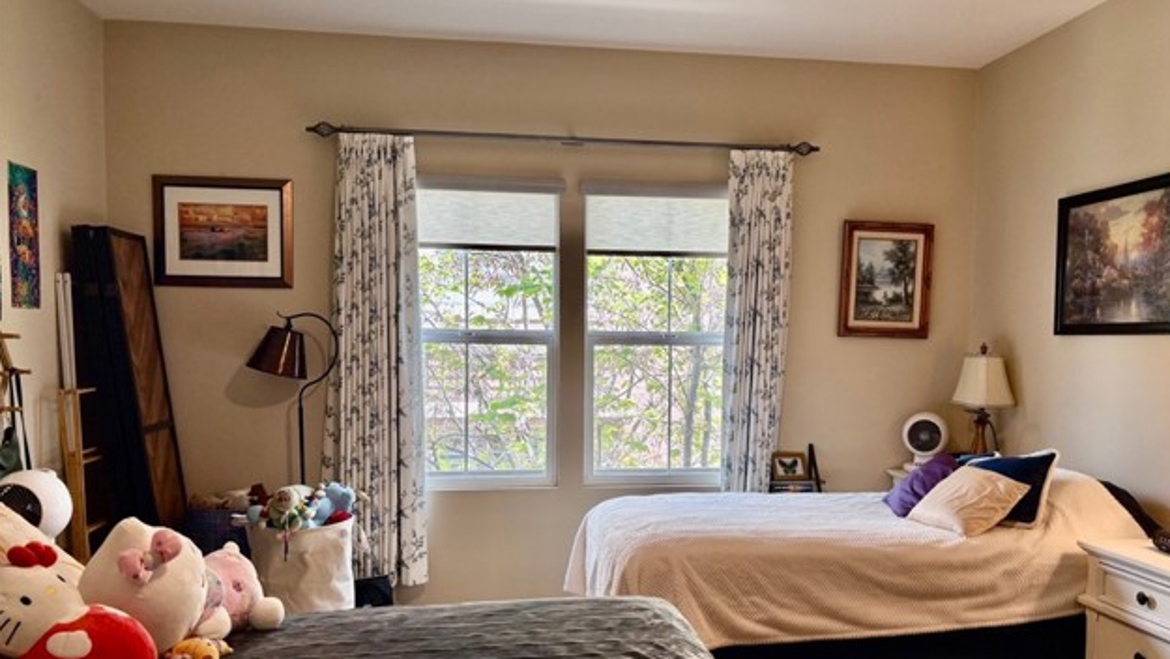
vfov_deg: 40.2
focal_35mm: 29
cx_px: 593
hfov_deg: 66.0
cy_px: 367
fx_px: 900
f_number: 1.6
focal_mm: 5.96
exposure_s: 1/120
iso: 32
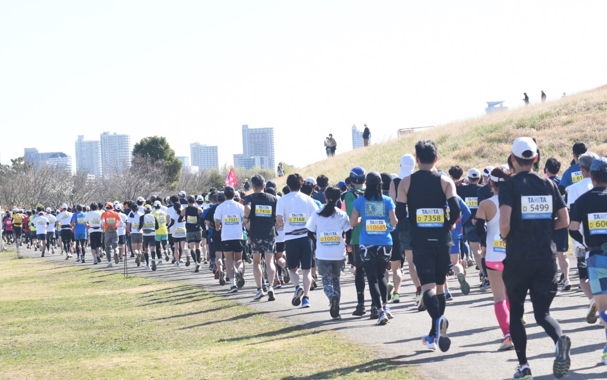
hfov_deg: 18.1
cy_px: 196
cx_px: 302
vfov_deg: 11.4
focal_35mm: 115
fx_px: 1903
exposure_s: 1/800
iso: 500
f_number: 14
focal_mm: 75
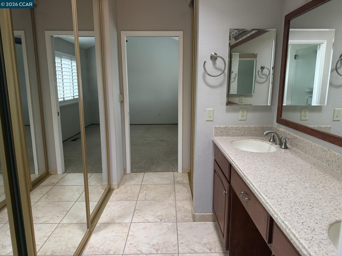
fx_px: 237
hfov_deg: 71.6
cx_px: 171
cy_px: 128
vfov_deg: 56.8
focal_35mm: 24
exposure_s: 1/120
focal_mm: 6.76
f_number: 1.78
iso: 320
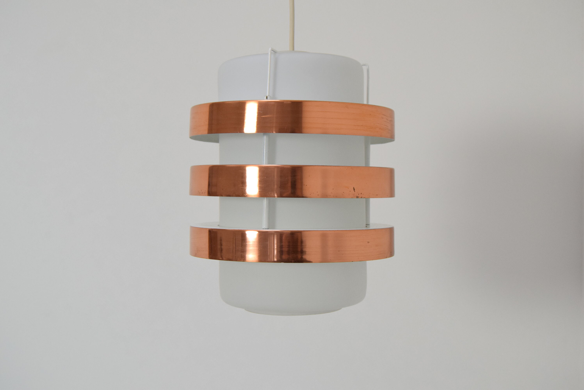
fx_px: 731
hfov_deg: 43.6
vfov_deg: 29.9
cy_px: 195
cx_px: 292
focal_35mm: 45
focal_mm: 30
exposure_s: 1/160
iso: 1600
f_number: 6.3
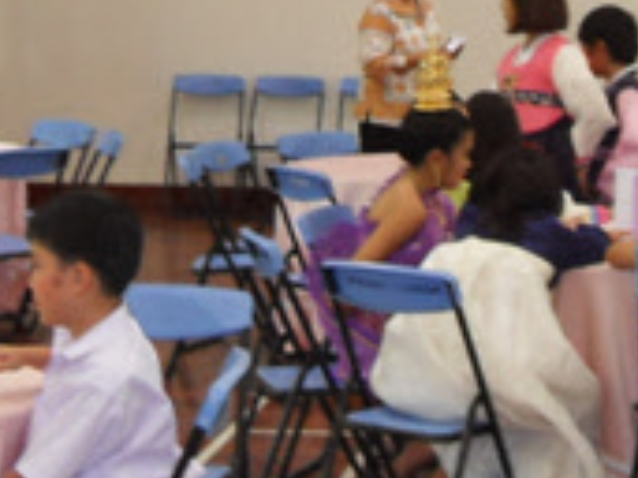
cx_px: 451
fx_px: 2413
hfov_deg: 15.0
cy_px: 142
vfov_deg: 11.3
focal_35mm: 131
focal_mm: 6
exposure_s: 1/45
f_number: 2.8
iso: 200
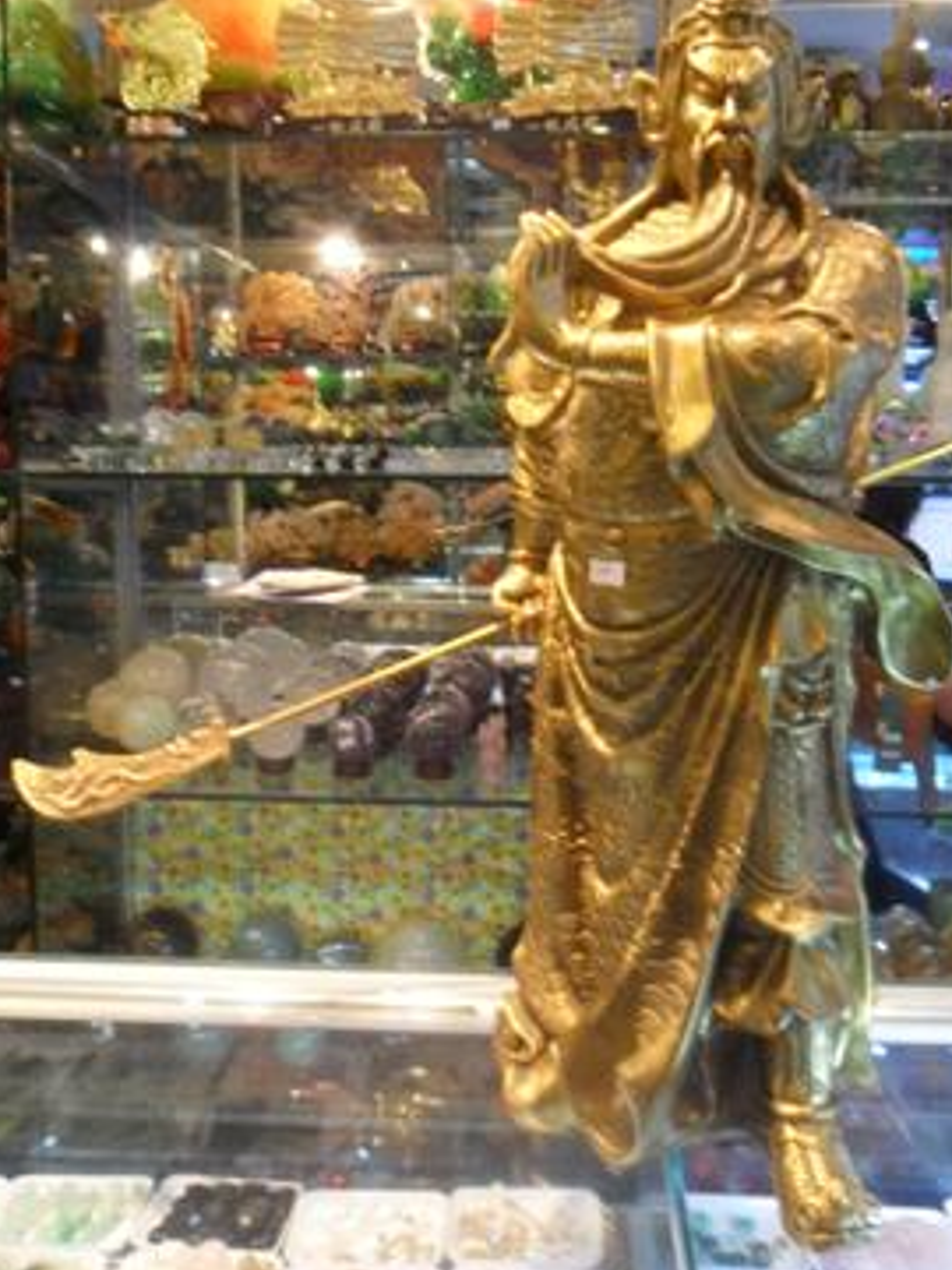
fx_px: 1100
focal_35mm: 30
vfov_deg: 59.9
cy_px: 582
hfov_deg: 46.8
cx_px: 508
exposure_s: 1/8
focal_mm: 4.9
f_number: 3.5
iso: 200
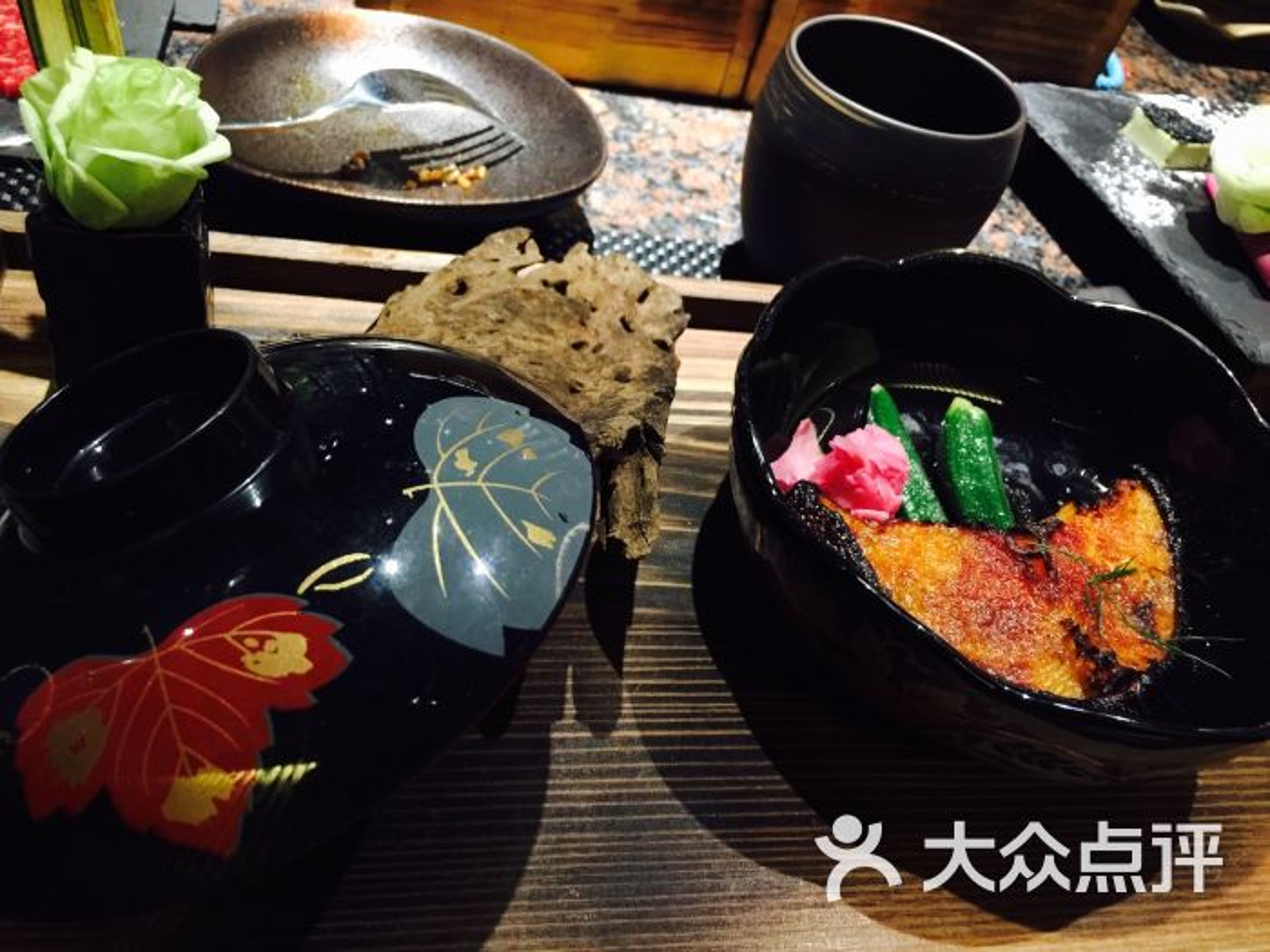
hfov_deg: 61.7
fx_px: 1064
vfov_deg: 48.2
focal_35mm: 29
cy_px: 476
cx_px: 635
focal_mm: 4.15
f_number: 2.2
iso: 160
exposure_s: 1/8
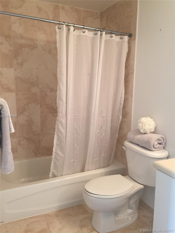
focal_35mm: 29
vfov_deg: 61.7
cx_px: 88
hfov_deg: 48.2
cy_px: 116
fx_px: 195
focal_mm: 4.15
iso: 100
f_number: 2.2
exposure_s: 1/30
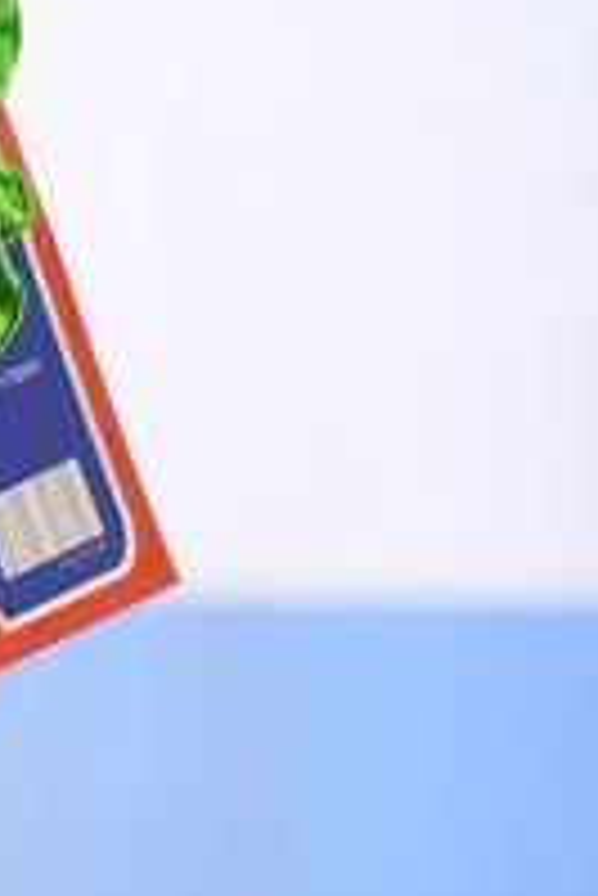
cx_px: -1057
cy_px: -1018
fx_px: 29970
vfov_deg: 1.7
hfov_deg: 1.1
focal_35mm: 1205
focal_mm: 200
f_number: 2.8
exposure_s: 1/250
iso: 640
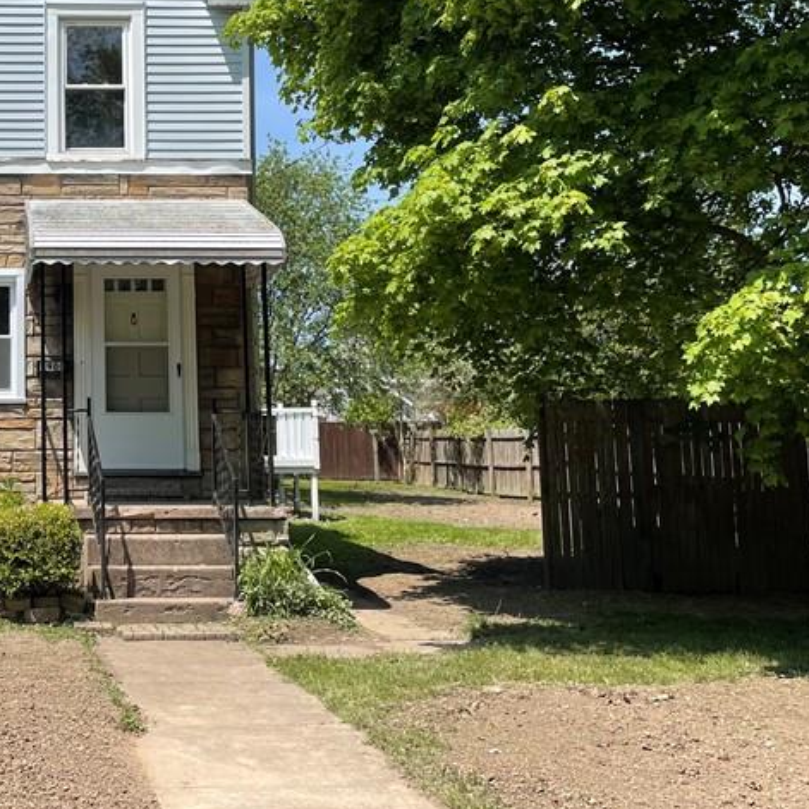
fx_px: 1322
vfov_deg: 33.5
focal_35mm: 50
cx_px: 46
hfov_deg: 32.0
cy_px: 228
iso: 32
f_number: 1.6
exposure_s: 1/3300
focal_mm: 4.2
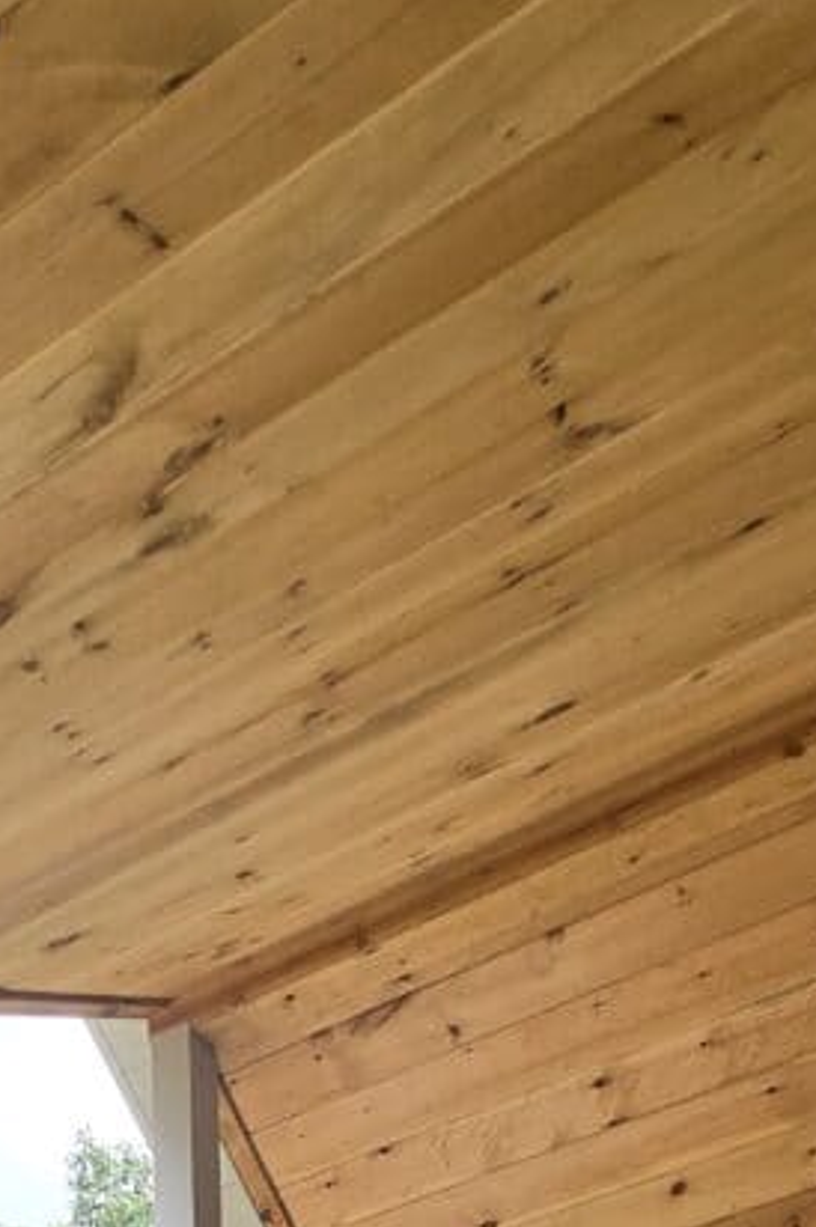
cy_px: 1769
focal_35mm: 46
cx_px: 298
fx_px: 1567
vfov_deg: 29.4
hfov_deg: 29.1
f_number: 2.2
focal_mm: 2.2
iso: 125
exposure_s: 1/719
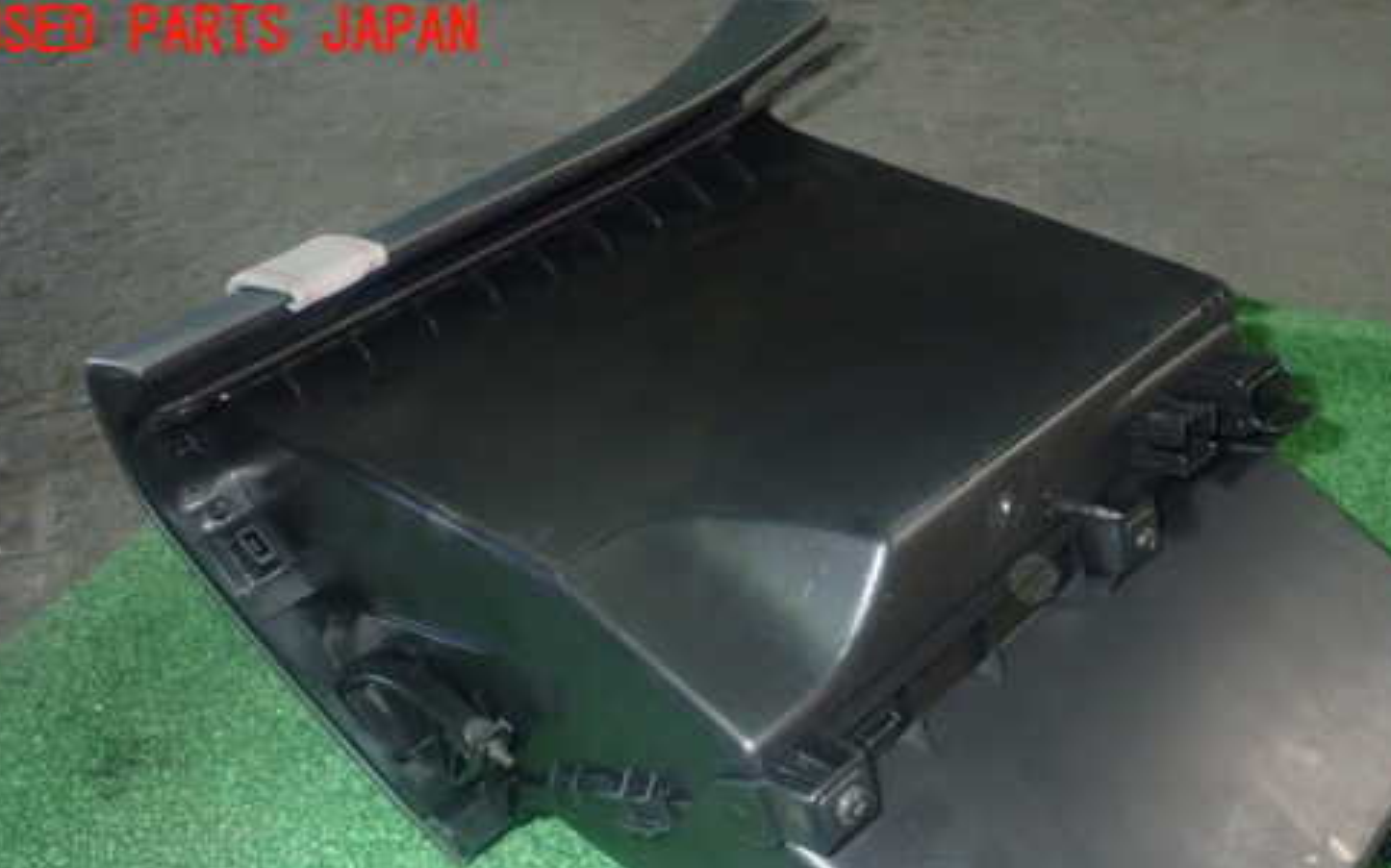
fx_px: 1251
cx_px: 820
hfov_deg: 57.8
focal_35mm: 33
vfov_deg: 37.4
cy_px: 646
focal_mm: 4.5
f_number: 5.6
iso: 800
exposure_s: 1/30
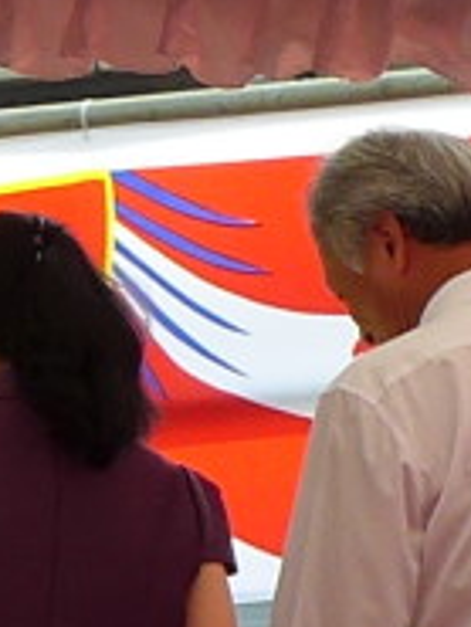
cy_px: 798
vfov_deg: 2.1
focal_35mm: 957
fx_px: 17342
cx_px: 146
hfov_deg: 1.6
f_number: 2.8
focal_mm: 17.7
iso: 80
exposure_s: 1/500
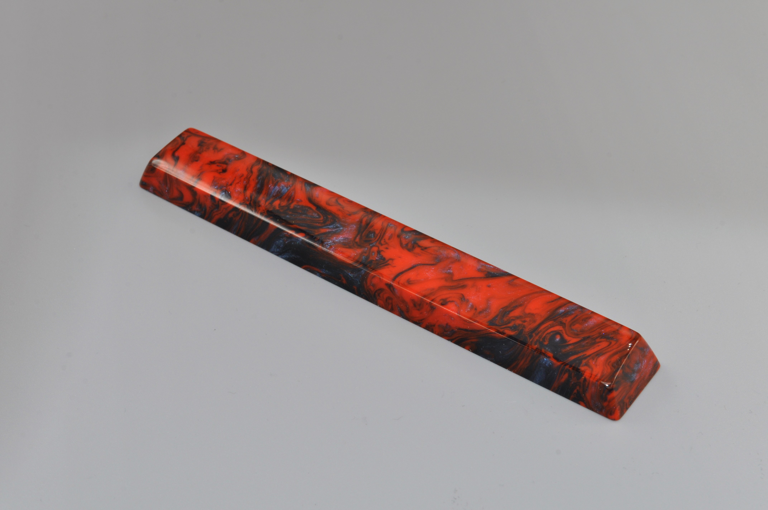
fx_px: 1470
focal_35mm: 69
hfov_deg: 29.3
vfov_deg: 19.7
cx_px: 384
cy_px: 255
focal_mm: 46
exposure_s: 1/30
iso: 250
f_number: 19
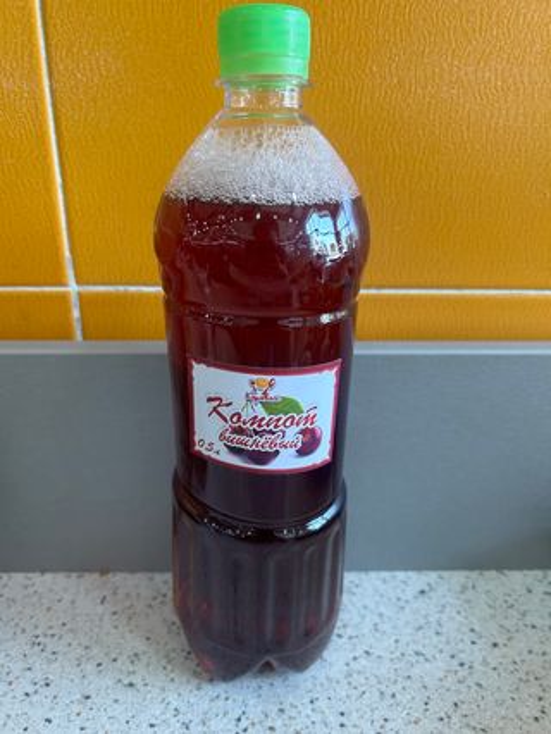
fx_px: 551
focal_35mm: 26
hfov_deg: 53.1
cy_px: 367
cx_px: 276
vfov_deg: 67.3
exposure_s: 1/100
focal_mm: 5.7
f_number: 1.5
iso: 125
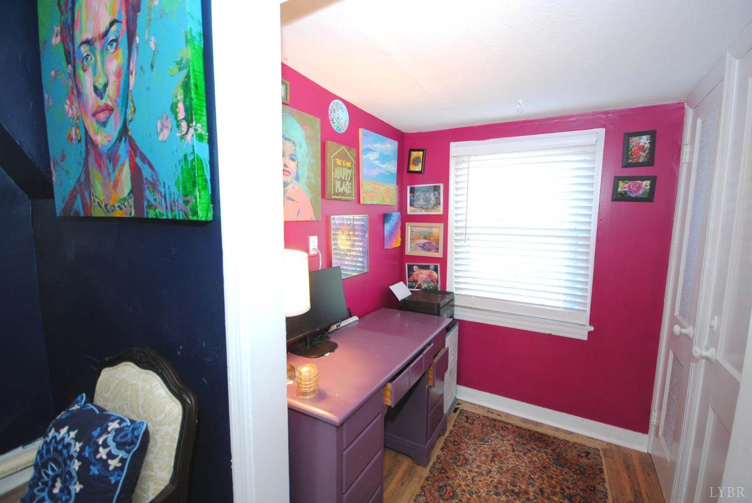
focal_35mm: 15
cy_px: 252
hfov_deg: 100.3
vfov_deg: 77.5
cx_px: 376
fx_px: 314
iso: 360
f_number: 4
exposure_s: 1/30
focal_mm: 10
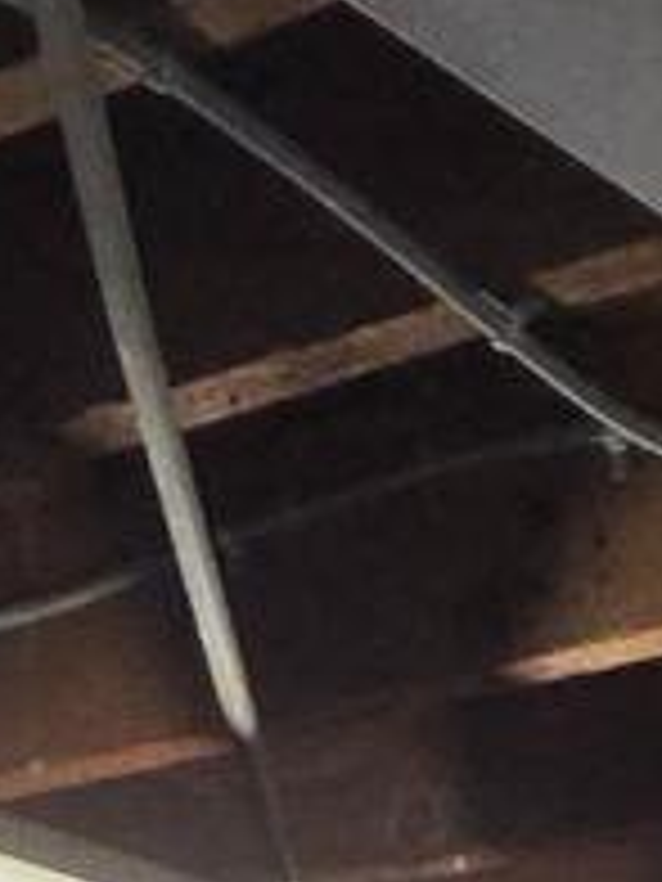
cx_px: 482
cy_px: 2475
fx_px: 2601
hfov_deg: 14.5
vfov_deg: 12.1
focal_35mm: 102
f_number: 2.2
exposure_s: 1/40
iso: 400
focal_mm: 2.2
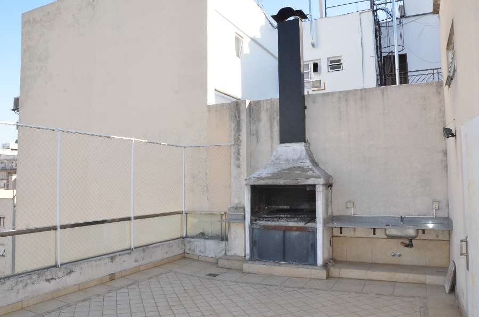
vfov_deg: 47.7
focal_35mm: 27
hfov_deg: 67.5
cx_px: 240
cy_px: 158
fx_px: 358
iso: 800
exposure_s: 1/250
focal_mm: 18
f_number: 14
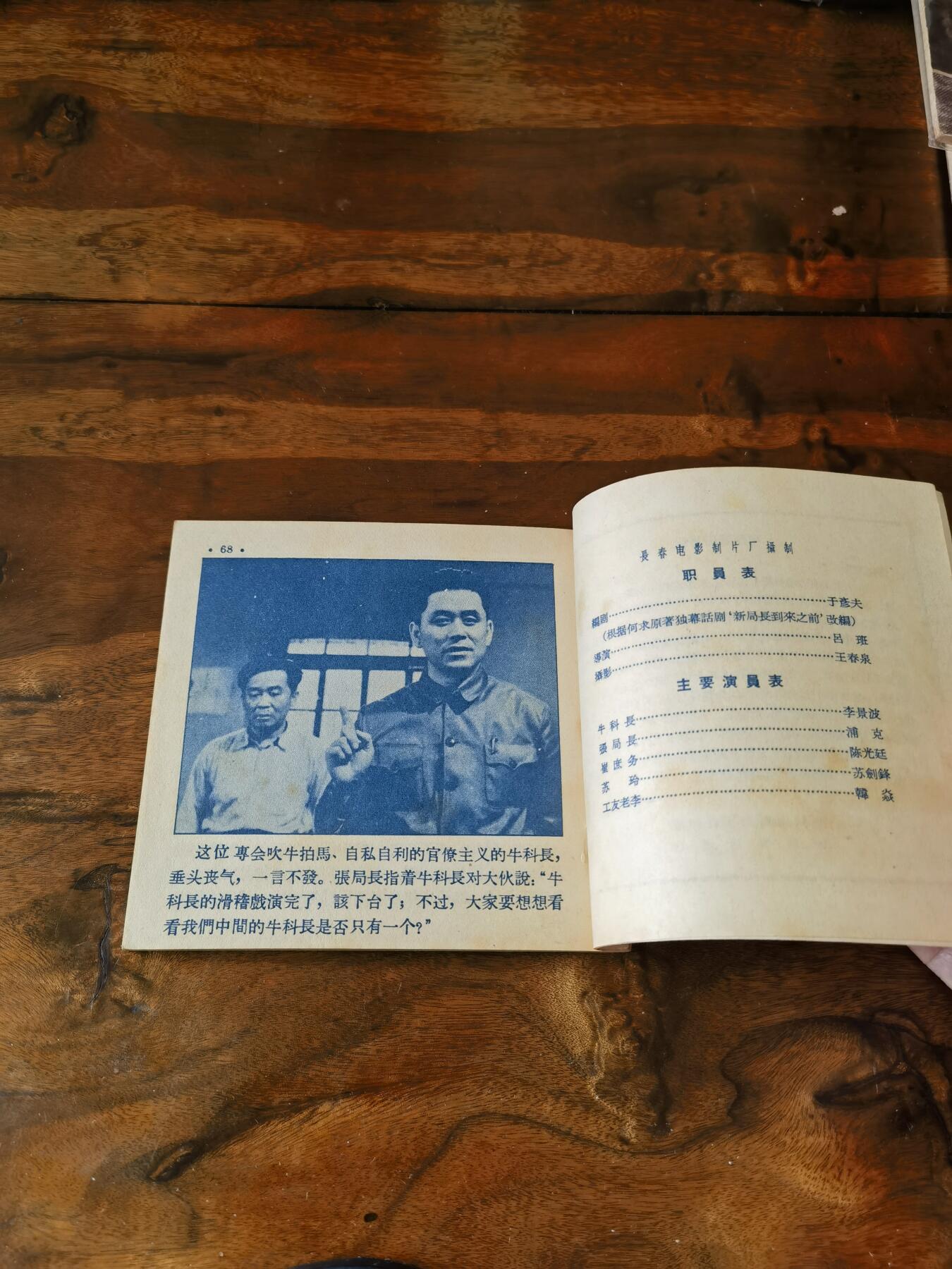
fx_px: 990
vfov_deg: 65.3
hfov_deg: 51.4
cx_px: 476
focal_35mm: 27
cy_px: 634
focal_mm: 6.67
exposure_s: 1/428
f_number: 1.9
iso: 160
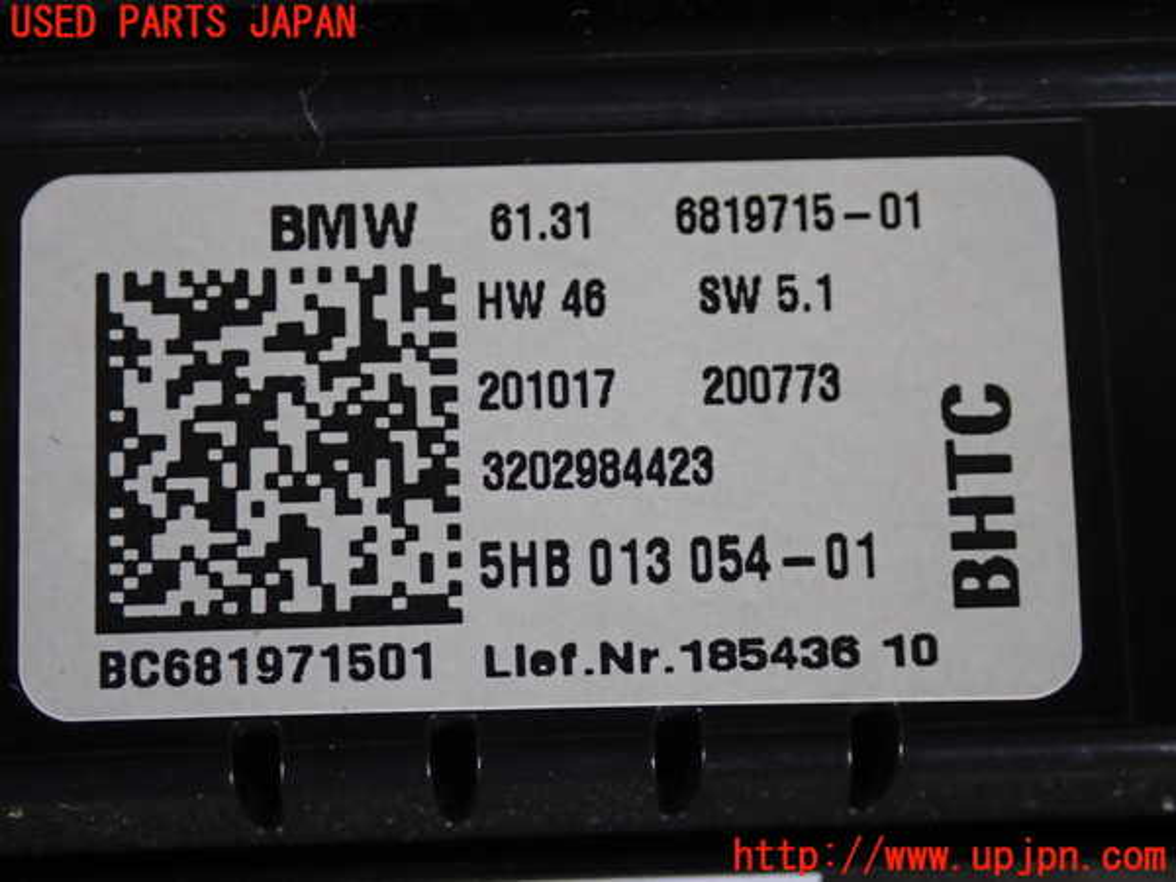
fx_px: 2786
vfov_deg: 18.0
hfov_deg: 23.8
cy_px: 441
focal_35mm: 82
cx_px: 588
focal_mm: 14.62
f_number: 4.3
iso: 320
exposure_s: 1/80
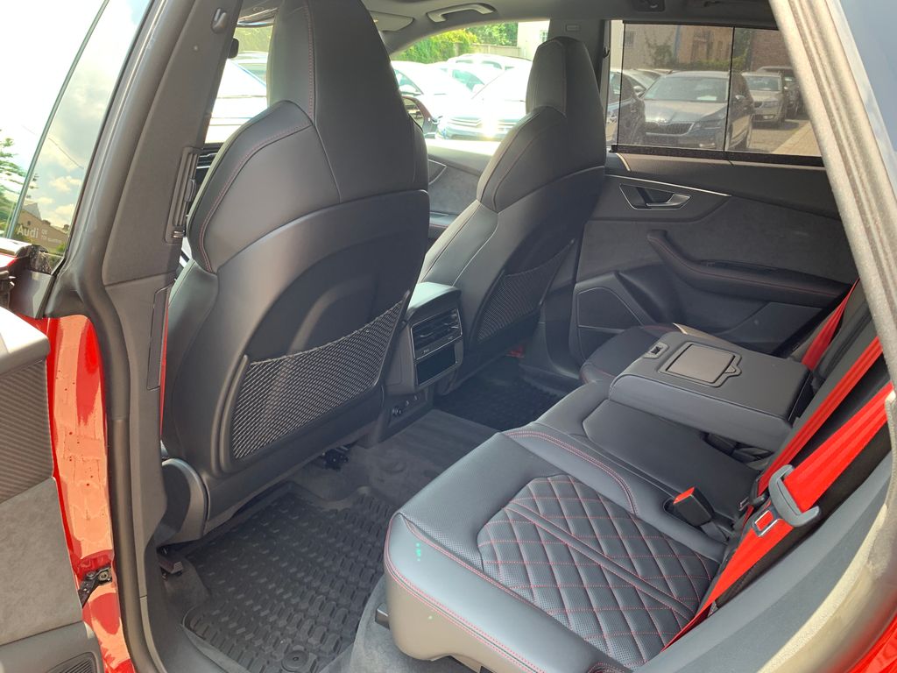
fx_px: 674
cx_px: 448
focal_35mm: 26
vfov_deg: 53.1
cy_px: 336
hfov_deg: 67.3
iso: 64
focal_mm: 4.25
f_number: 1.8
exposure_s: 1/121
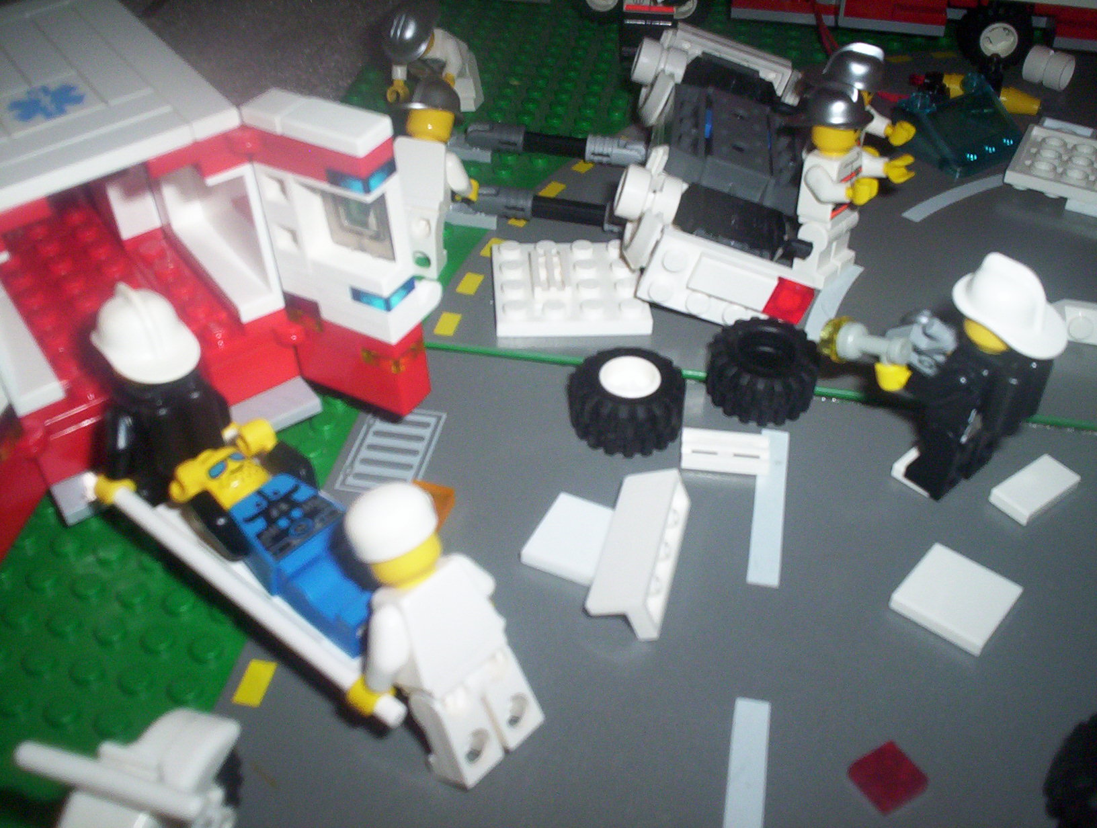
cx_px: 548
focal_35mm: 38
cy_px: 414
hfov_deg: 48.9
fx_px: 1207
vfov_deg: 37.9
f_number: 4.5
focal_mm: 4.99
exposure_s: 1/60
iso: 140
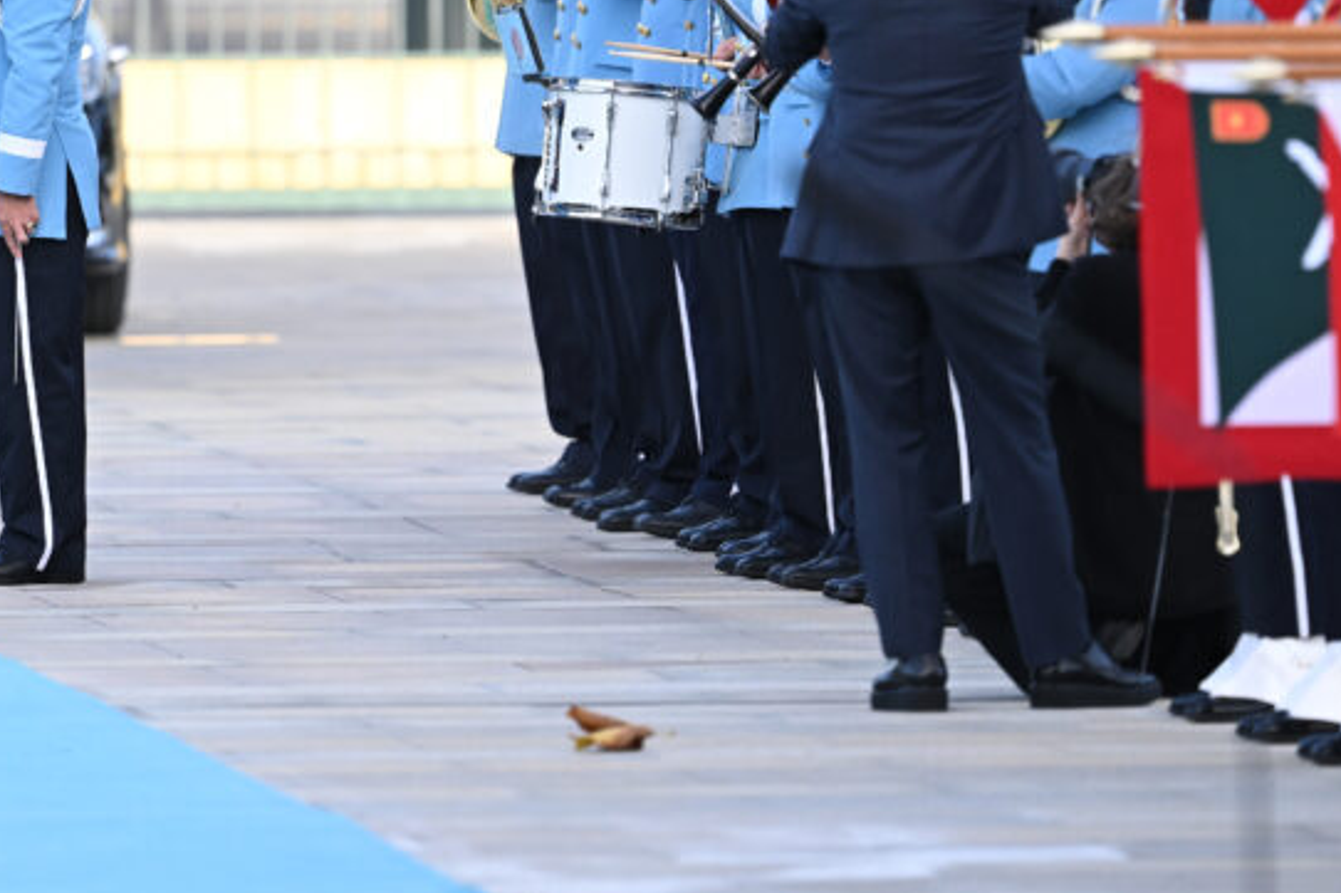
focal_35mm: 944
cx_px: 7
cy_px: -33
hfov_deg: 2.2
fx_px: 35151
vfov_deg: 1.5
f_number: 4
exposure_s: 1/1250
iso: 640
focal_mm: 400
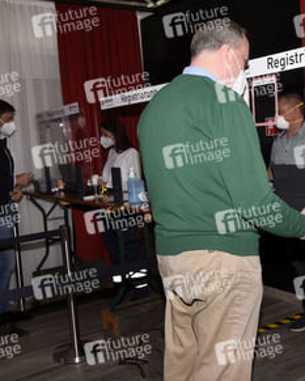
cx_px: 214
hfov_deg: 33.0
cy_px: 186
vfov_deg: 41.1
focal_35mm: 45
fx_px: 507
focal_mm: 31
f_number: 6.3
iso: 640
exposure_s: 1/125
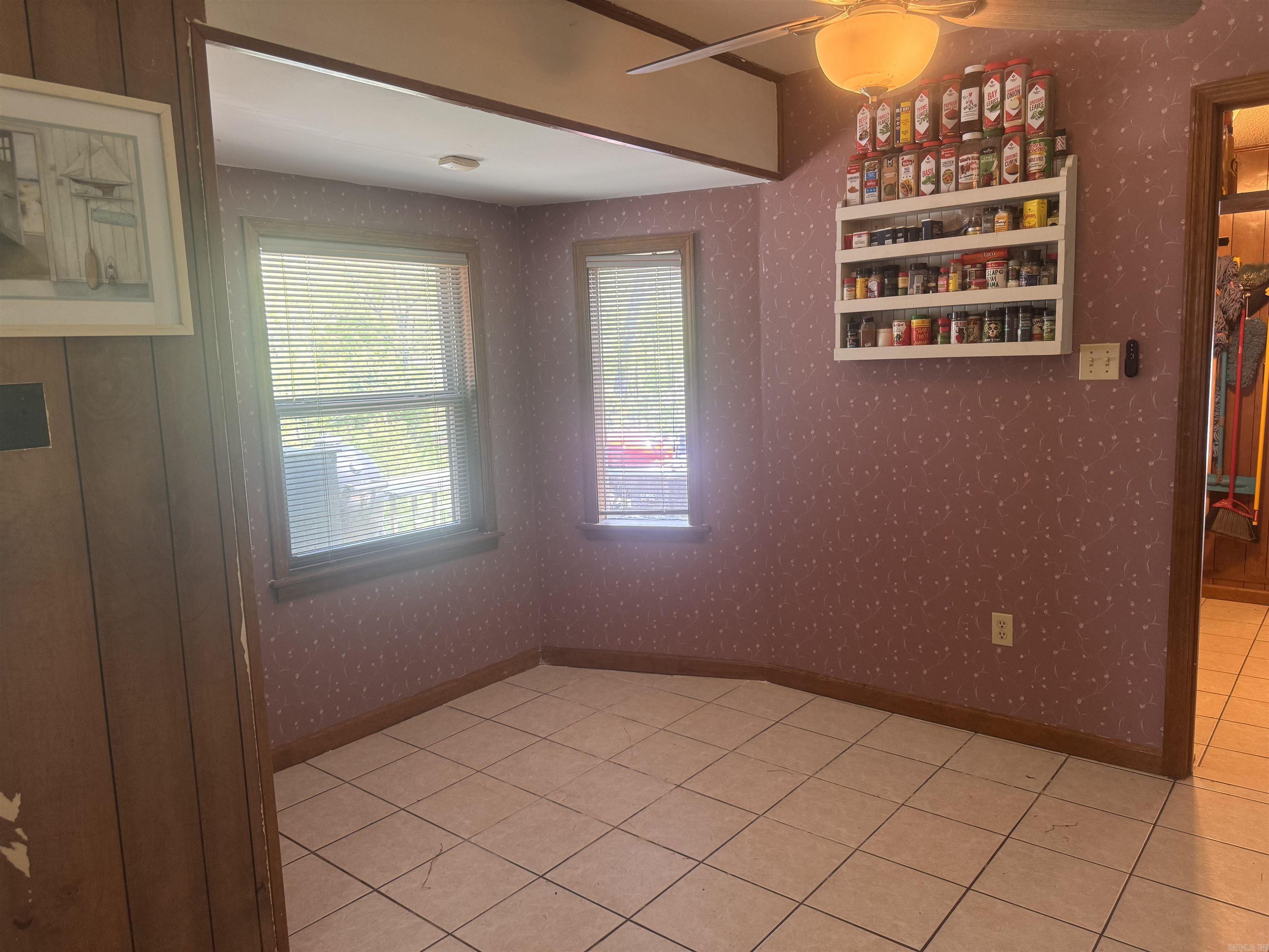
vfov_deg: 56.8
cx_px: 634
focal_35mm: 24
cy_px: 476
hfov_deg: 71.6
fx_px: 880
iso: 160
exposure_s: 1/60
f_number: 1.78
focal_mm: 6.76
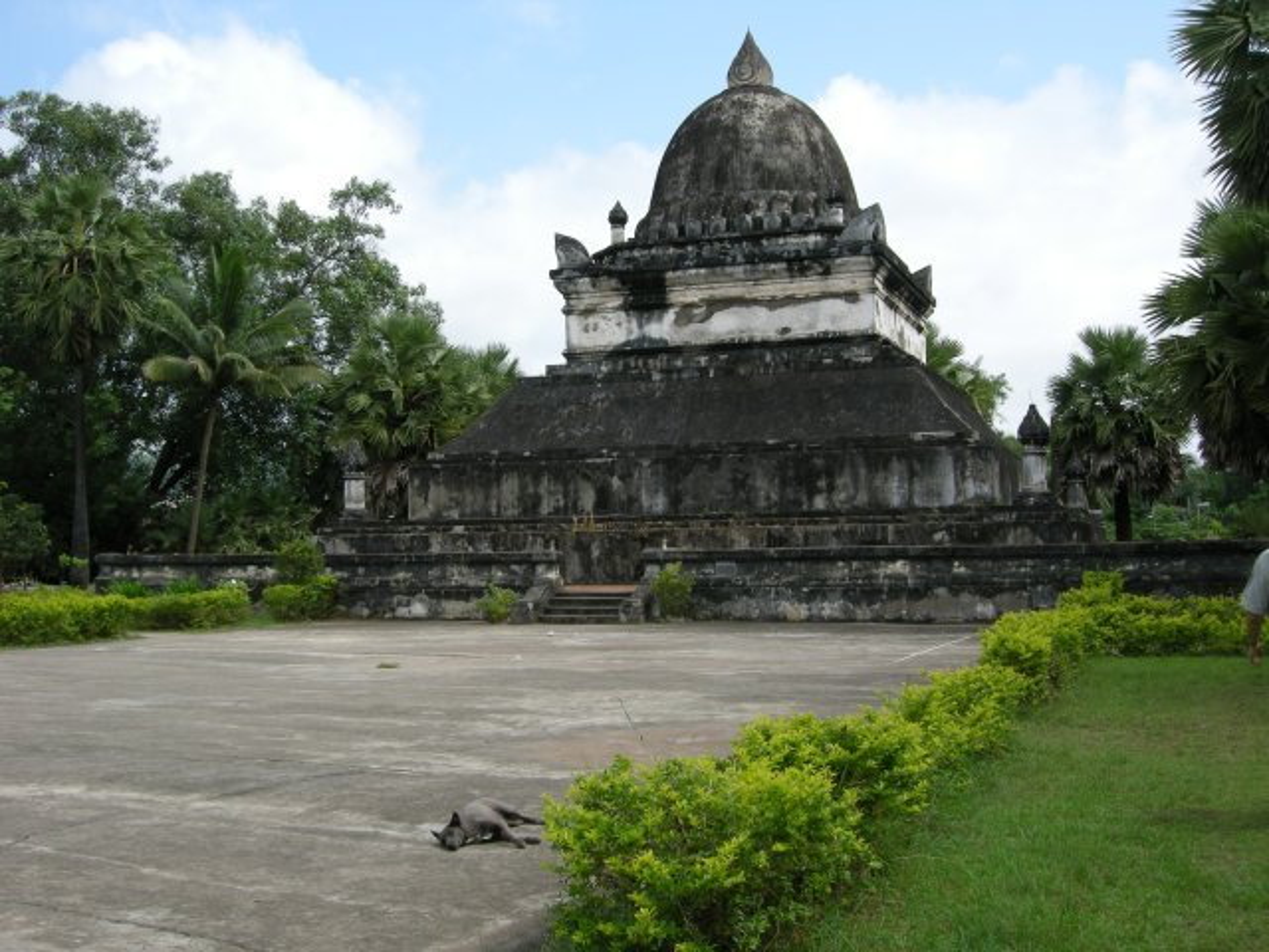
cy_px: 476
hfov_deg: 45.8
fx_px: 1503
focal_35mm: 41
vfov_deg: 35.1
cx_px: 634
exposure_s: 1/231
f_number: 5.7
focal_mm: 8.5
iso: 64
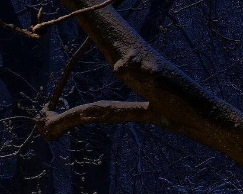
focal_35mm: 231
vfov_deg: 6.6
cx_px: -391
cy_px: 332
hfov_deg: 7.6
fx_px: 1661
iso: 100
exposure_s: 13
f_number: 9
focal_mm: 28
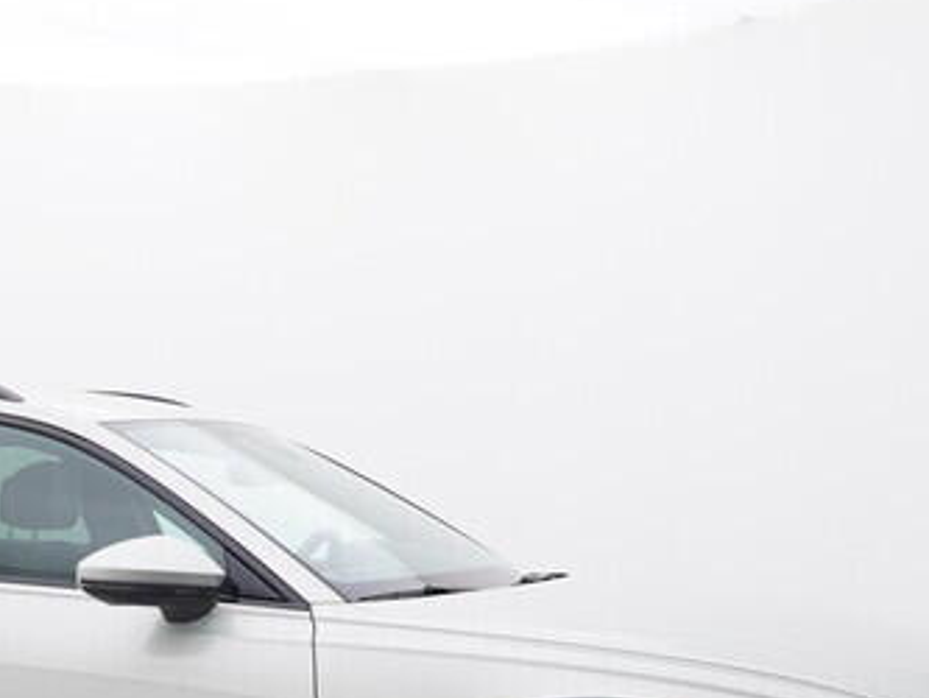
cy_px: 757
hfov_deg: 27.6
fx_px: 1785
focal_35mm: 66
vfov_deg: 21.1
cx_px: 20
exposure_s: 1/80
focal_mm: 15
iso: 200
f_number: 5
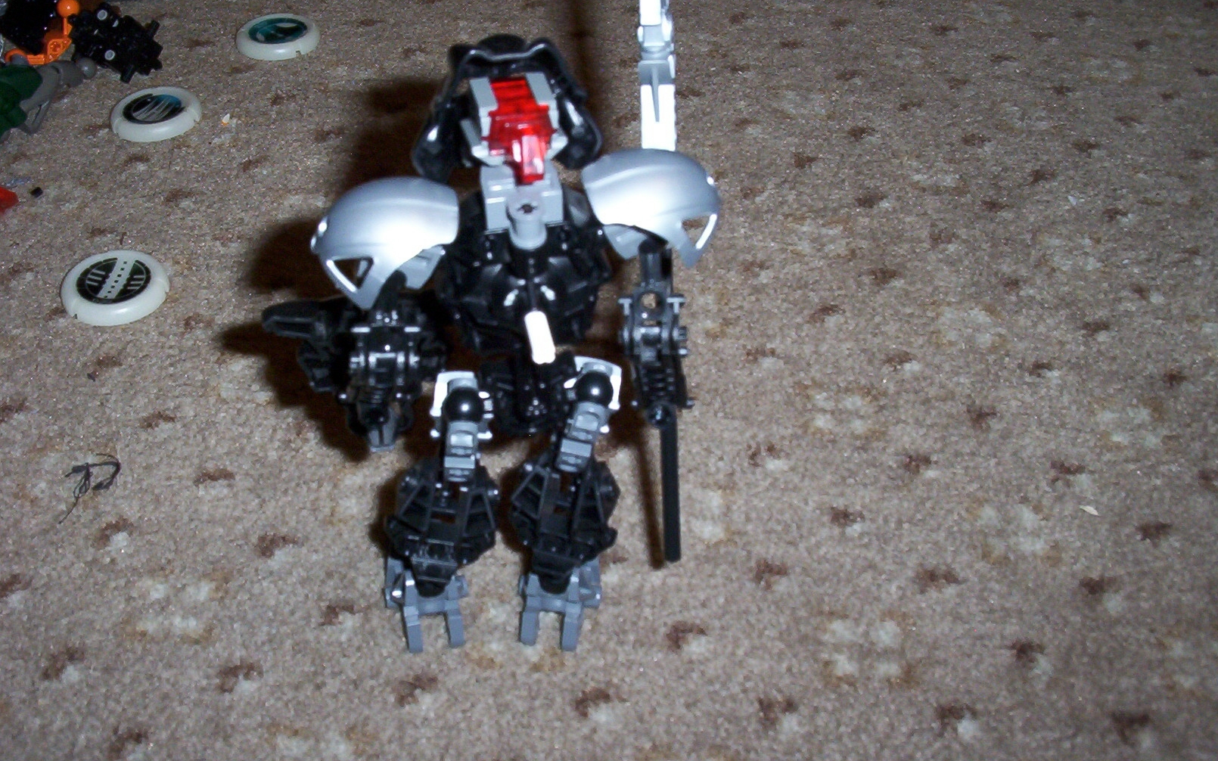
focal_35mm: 42
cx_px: 605
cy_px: 402
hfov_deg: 47.2
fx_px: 1394
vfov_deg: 30.5
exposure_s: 1/30
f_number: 4.5
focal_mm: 6
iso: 140
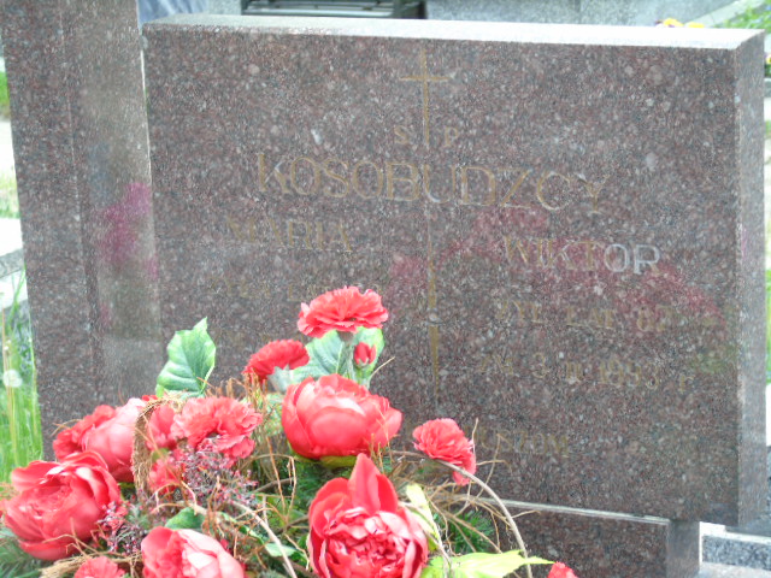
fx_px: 2405
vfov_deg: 13.7
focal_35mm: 108
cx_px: 386
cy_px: 289
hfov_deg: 18.2
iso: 80
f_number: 4.4
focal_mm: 19
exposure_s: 1/40
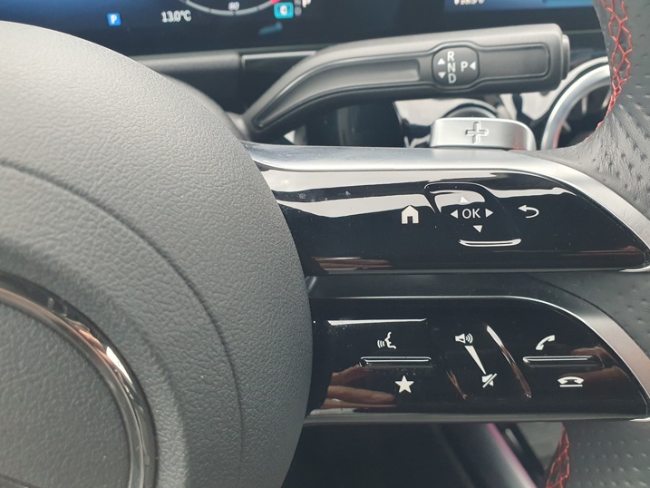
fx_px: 545
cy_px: 238
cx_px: 349
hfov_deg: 61.6
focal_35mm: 29
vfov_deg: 48.2
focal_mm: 4.32
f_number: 2.4
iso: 320
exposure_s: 1/120
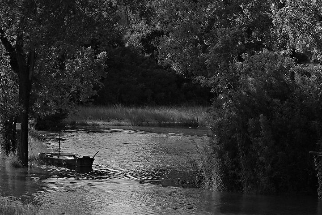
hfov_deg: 8.2
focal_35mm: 250
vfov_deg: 5.5
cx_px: 317
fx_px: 2236
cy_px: -8
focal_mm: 50
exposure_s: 1/450
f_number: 8
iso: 320
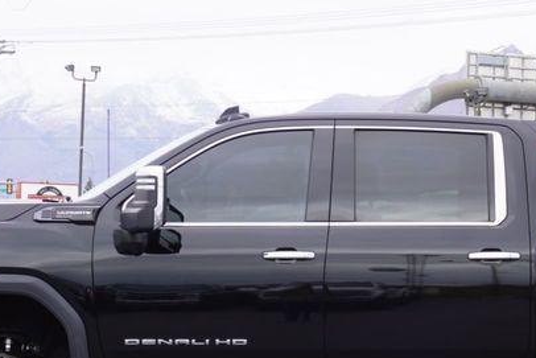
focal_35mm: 117
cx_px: 403
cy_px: 354
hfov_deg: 17.3
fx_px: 1746
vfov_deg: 11.6
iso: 100
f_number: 6.3
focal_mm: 31
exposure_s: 1/100
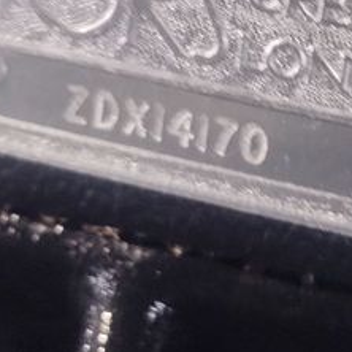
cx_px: 290
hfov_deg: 16.9
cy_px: -133
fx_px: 1173
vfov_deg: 16.0
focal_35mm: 102
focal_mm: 4.71
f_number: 1.7
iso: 179
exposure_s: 1/24
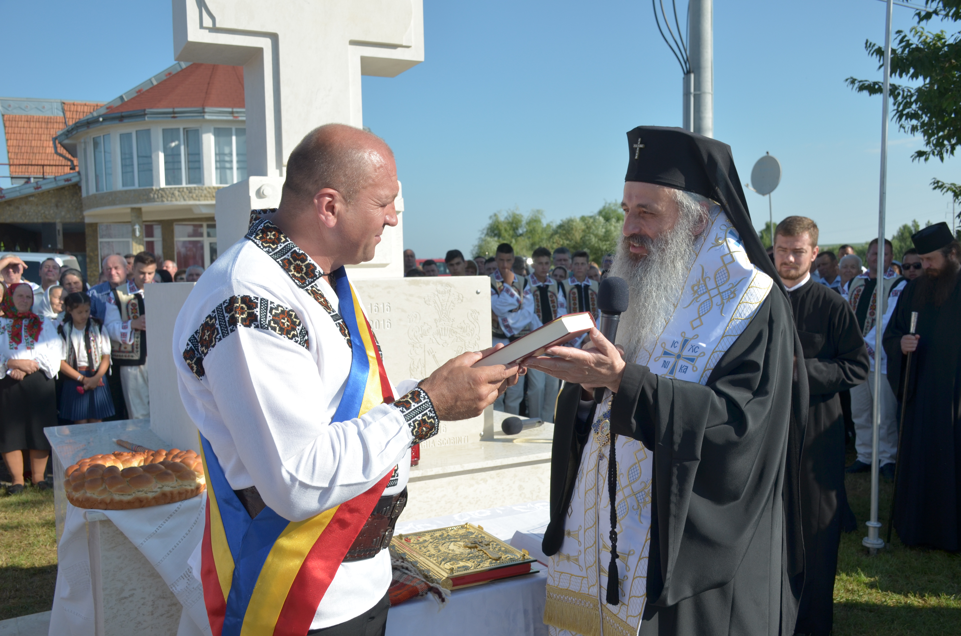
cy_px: 318
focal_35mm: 34
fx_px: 919
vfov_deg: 38.2
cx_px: 480
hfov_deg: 55.2
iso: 250
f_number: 5.6
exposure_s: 1/800
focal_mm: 23
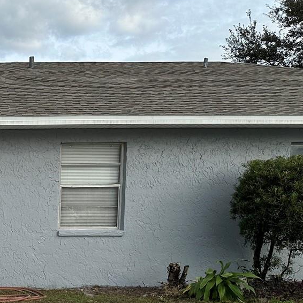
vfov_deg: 28.0
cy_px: 245
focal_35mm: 60
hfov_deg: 24.7
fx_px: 594
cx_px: -96
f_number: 1.78
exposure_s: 1/3058
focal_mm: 6.86
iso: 80
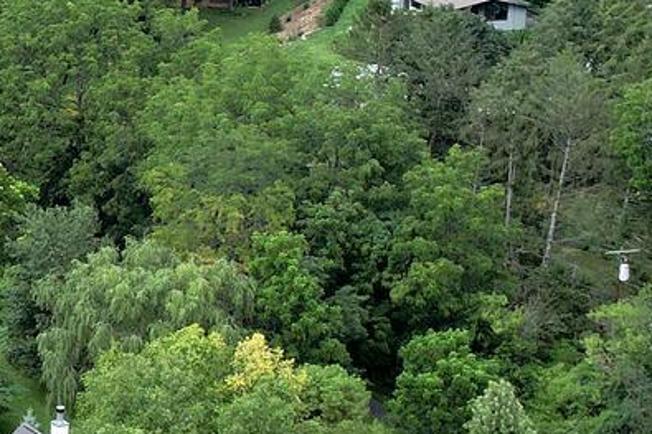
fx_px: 2064
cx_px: -215
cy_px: 197
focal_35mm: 114
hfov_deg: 16.8
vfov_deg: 12.0
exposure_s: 1/1500
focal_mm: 8.38
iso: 100
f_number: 2.8
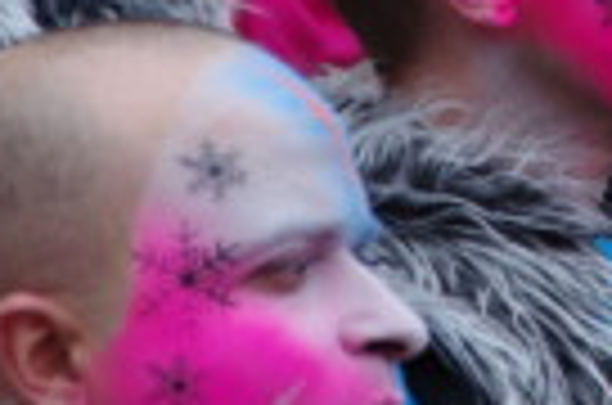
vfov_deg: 1.2
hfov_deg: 1.9
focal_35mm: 1107
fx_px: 18775
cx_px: 639
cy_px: -56
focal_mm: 200
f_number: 10
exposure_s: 1/250
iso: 1600
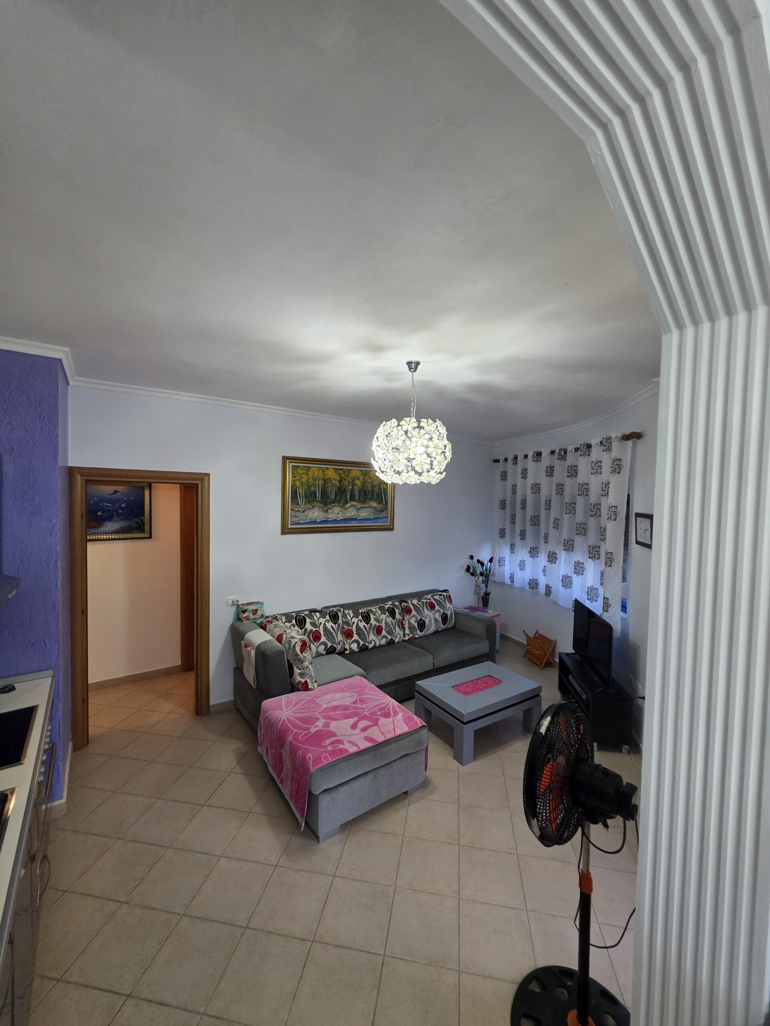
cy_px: 513
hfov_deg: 89.9
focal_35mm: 13
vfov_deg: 106.2
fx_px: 386
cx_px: 385
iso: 400
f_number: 1.9
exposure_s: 1/50
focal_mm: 2.2
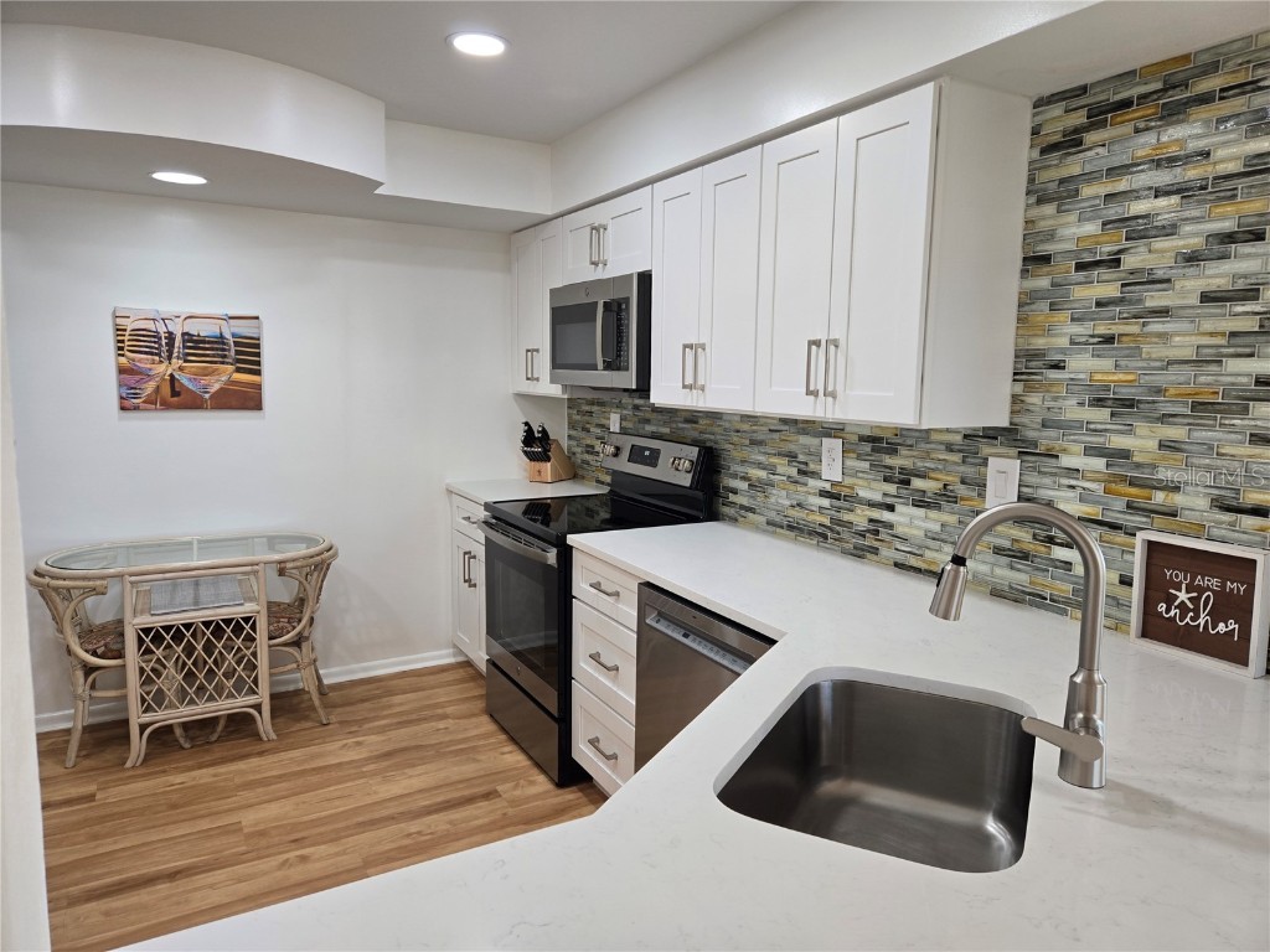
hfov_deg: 73.9
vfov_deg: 58.9
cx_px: 635
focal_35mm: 23
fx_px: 844
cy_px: 476
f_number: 1.8
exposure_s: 1/120
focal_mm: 5.4
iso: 100
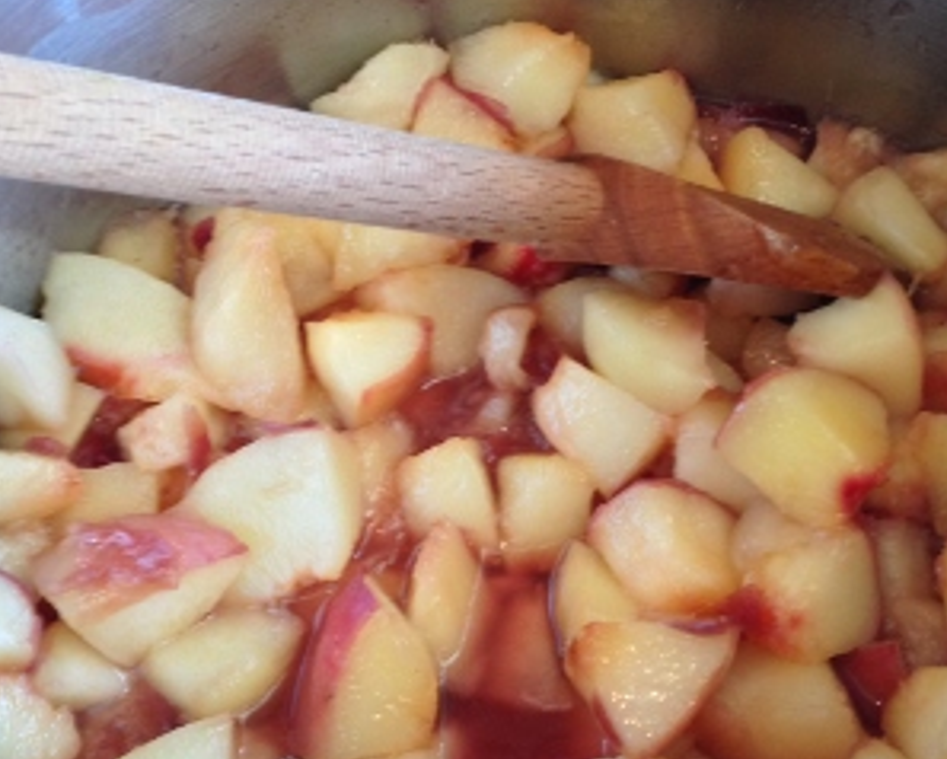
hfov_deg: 35.9
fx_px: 1458
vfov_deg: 29.1
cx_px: 542
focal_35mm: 52
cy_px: 424
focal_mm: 4.12
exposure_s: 1/20
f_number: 2.4
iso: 125
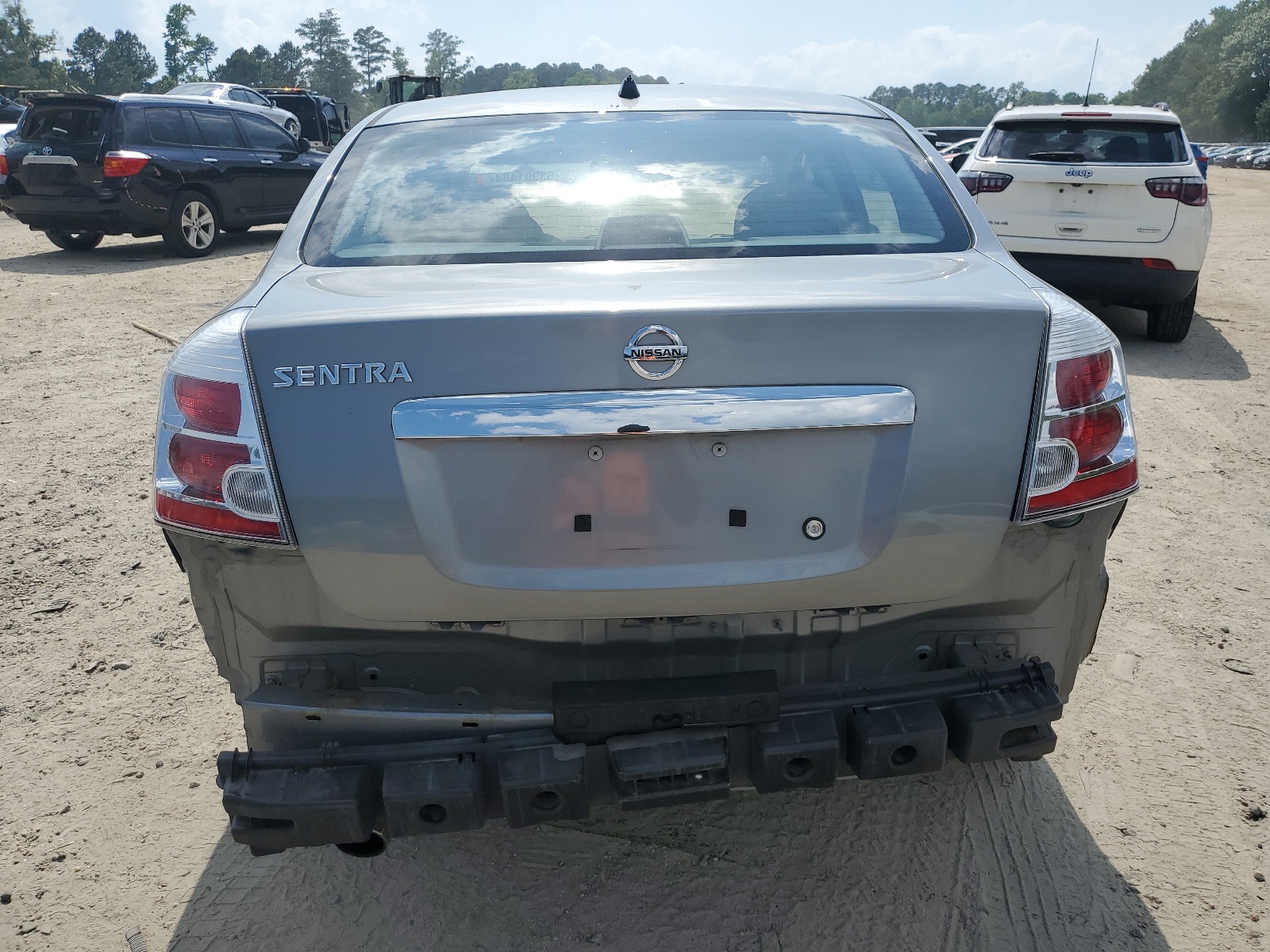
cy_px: 476
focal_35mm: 26
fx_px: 954
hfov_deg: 67.3
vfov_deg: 53.1
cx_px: 635
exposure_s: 1/5000
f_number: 1.5
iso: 50
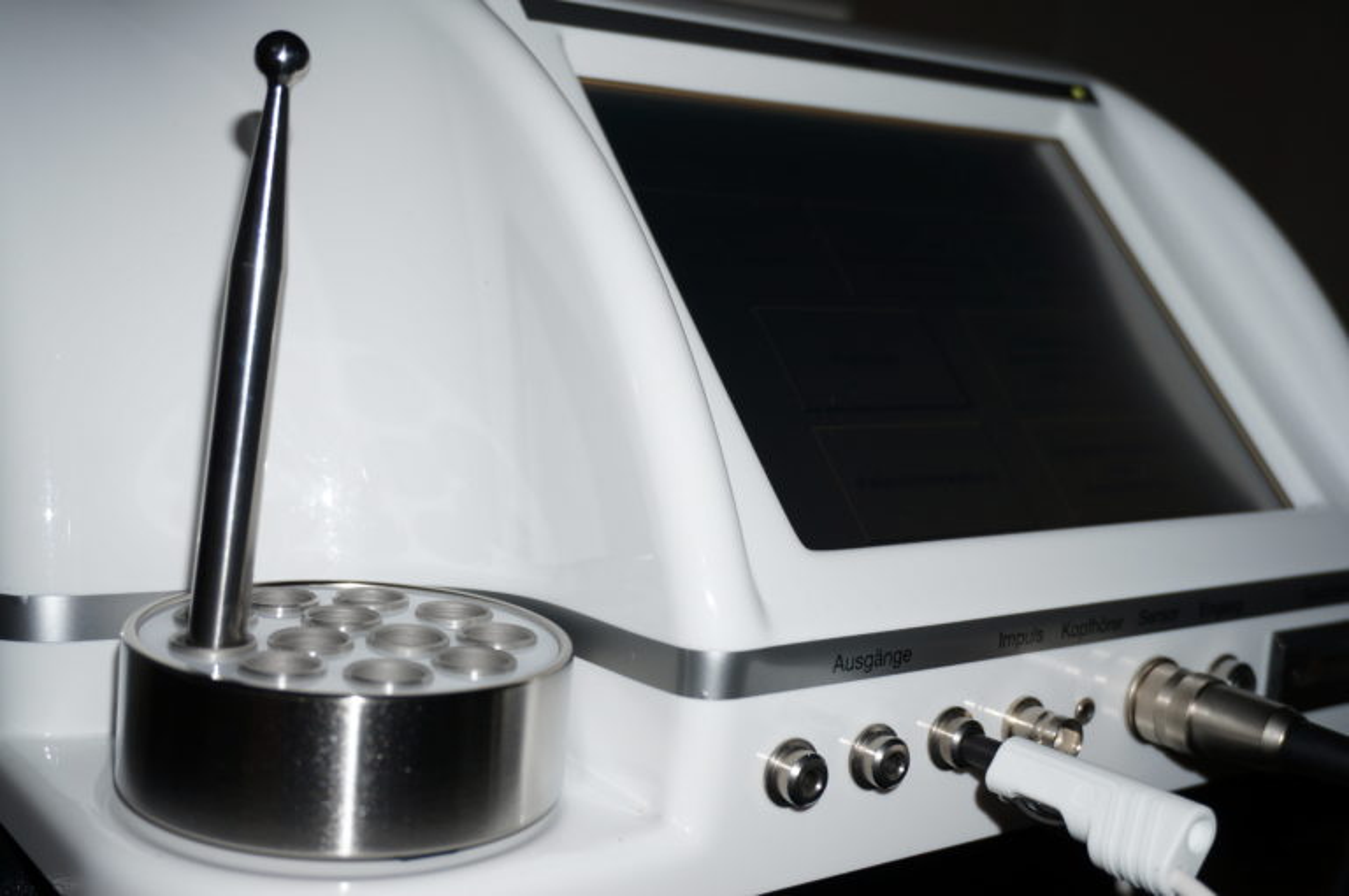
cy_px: 448
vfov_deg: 30.8
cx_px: 674
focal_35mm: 44
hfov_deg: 45.0
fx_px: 1628
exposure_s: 1/60
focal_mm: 29
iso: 160
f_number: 4.5
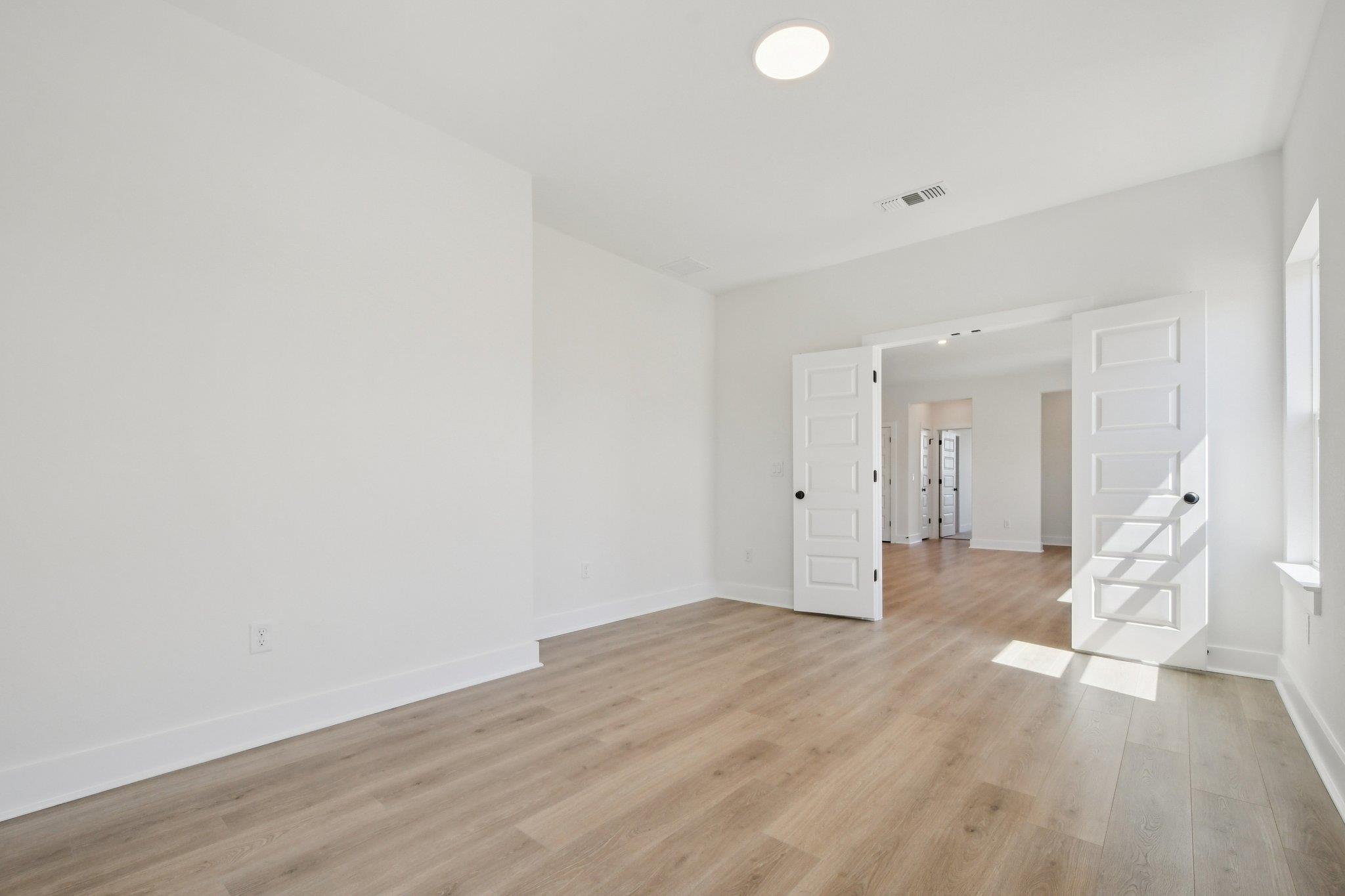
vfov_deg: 77.3
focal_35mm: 15
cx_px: 672
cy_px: 448
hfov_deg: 100.4
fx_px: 560
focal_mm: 10
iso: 400
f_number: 8
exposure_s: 1/200
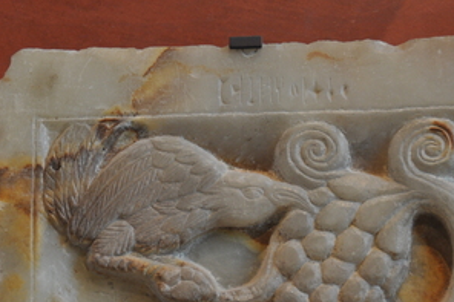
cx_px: 255
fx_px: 1824
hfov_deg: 14.2
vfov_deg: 9.5
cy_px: 212
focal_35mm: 145
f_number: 5
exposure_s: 1/125
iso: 640
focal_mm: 65
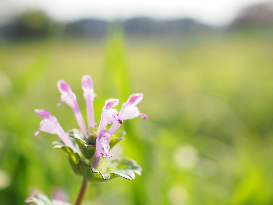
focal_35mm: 60
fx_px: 473
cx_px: 136
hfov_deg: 32.2
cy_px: 102
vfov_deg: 24.4
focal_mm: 30
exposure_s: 1/500
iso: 200
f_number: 3.5
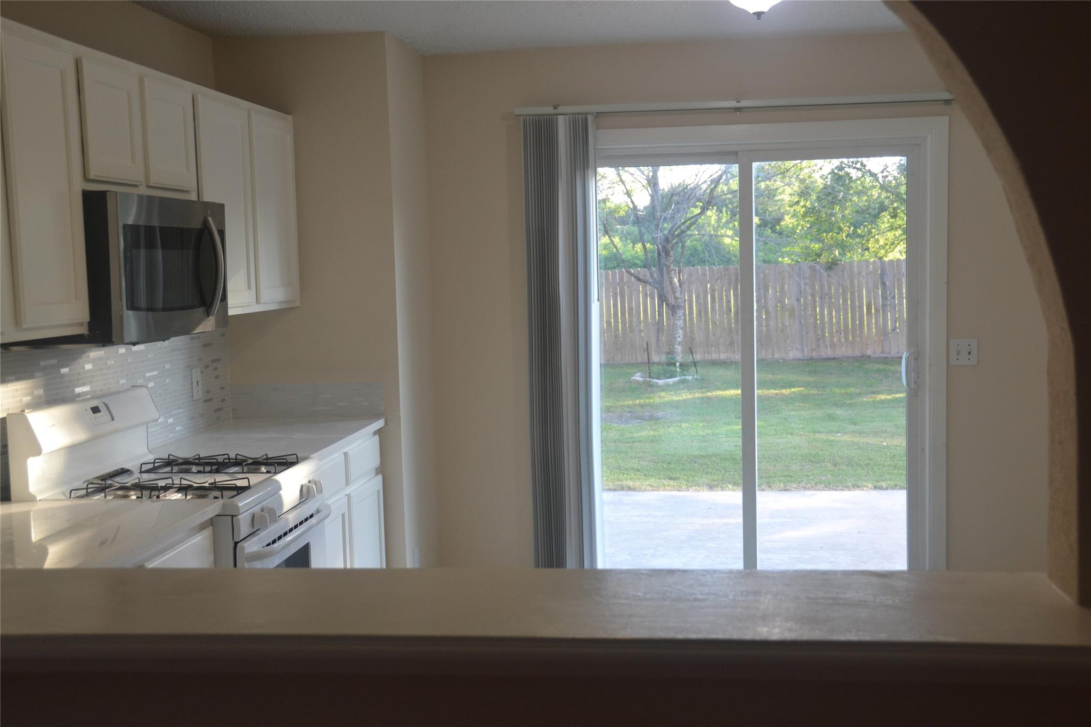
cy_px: 364
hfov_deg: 47.9
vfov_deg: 33.0
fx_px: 1227
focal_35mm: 40
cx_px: 546
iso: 400
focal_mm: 27
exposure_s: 1/100
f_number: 5
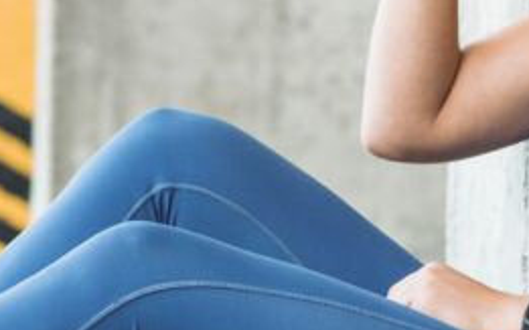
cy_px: -27
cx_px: 146
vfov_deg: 6.5
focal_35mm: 200
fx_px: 2883
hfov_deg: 10.5
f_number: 2.8
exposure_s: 1/100
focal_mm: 50
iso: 320
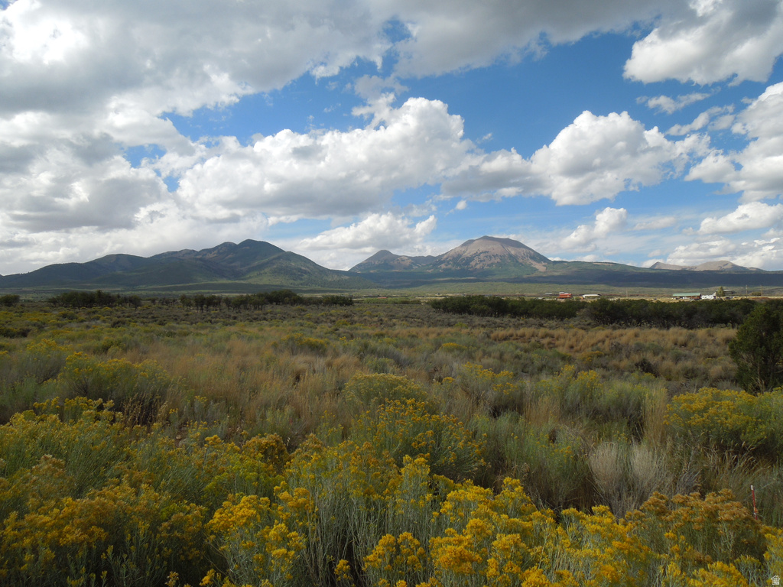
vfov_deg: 54.9
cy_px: 294
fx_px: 565
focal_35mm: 25
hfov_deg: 69.4
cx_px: 392
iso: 100
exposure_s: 1/1600
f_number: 3.3
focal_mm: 4.5
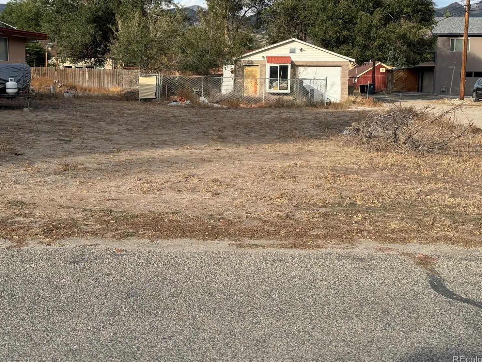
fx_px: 724
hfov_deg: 36.8
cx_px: 244
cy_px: 170
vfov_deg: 28.0
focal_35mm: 52
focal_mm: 6.76
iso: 64
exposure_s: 1/1366
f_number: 1.78
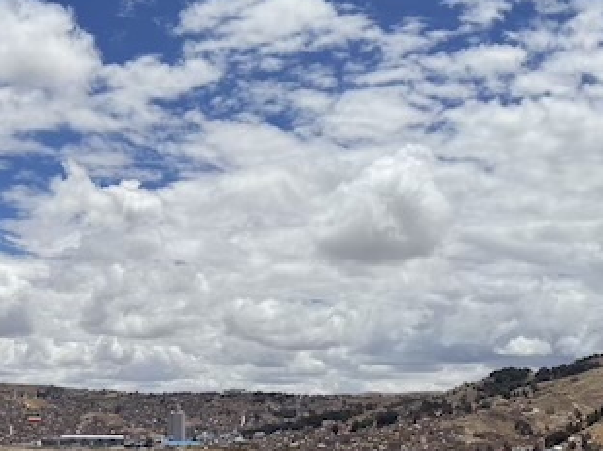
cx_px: 154
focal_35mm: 62
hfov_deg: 30.7
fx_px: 1079
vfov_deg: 23.6
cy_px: 282
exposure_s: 1/14286
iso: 80
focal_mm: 6.76
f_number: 1.78
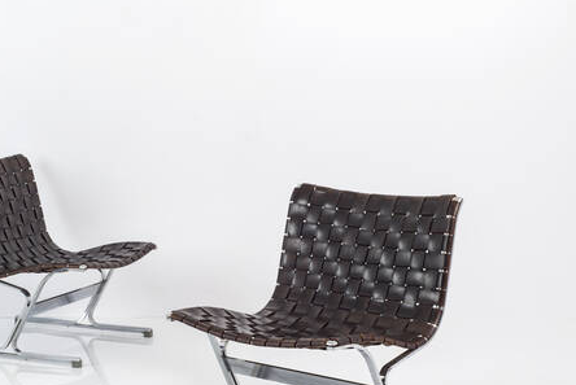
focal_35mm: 81
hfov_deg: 24.9
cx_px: 183
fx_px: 1297
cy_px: 256
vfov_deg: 16.9
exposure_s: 1/200
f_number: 10
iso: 80
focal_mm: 50
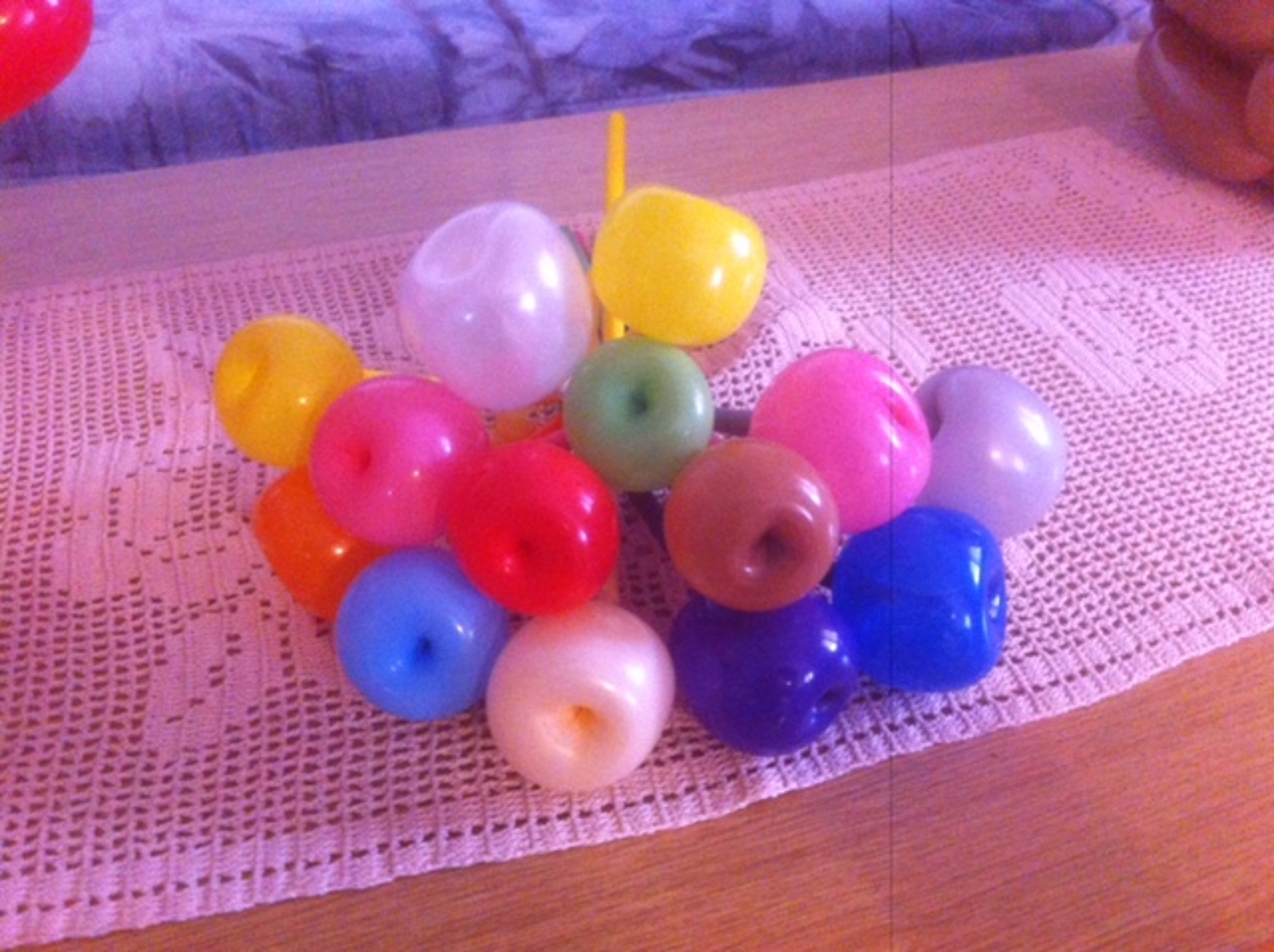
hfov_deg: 52.7
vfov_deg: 40.6
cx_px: 637
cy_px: 476
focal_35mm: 35
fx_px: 1286
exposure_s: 1/15
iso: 500
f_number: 2.8
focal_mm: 3.85
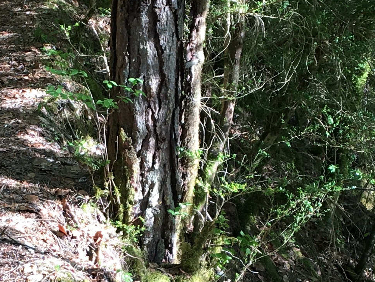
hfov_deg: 16.2
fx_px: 1311
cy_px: 300
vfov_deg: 12.1
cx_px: 120
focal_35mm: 121
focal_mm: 4.15
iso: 25
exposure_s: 1/100
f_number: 2.2
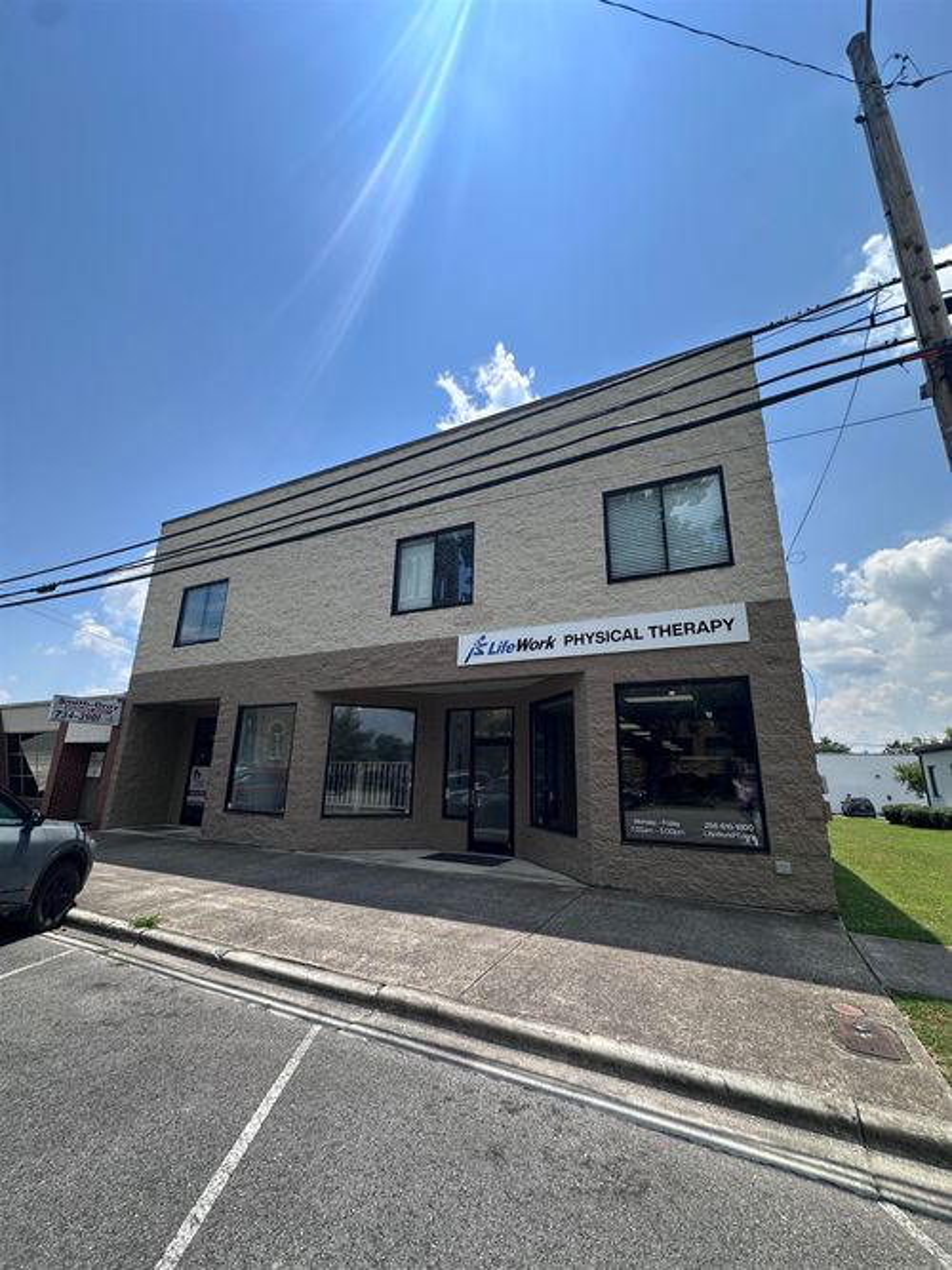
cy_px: 635
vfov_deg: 102.1
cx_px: 476
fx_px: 514
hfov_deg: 85.7
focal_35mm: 14
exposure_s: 1/1742
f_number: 2.2
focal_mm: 2.22
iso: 50
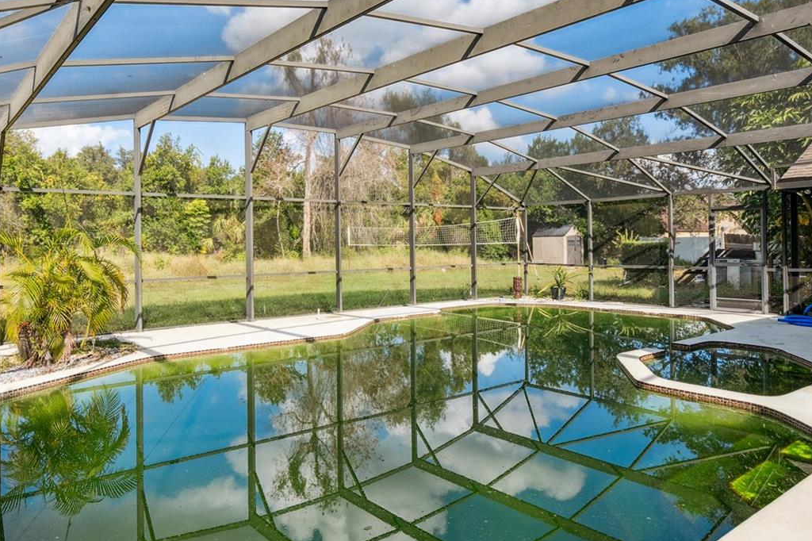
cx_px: 340
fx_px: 564
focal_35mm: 25
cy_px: 255
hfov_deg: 71.0
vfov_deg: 51.2
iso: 1250
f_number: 10
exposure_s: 1/400
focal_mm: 16
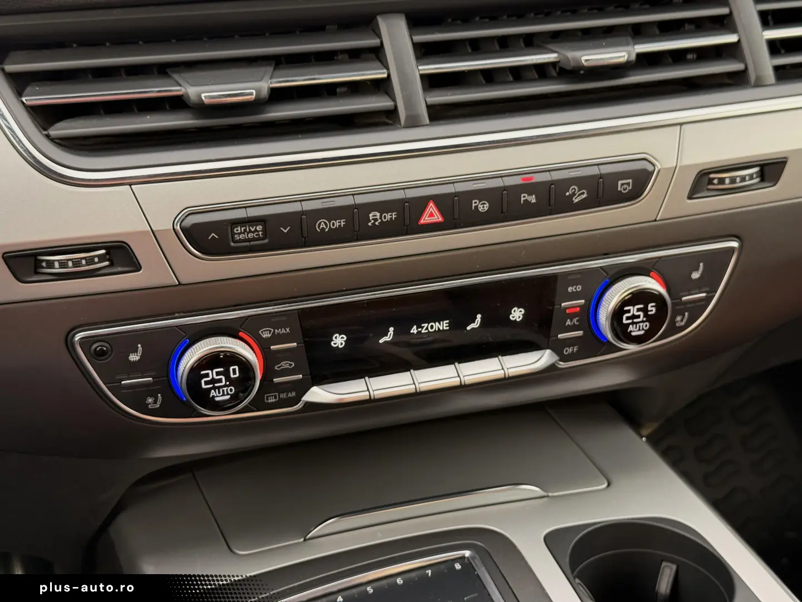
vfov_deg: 30.3
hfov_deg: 39.7
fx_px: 1112
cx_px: 401
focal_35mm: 48
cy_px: 301
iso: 100
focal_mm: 6.76
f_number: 1.78
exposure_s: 1/133
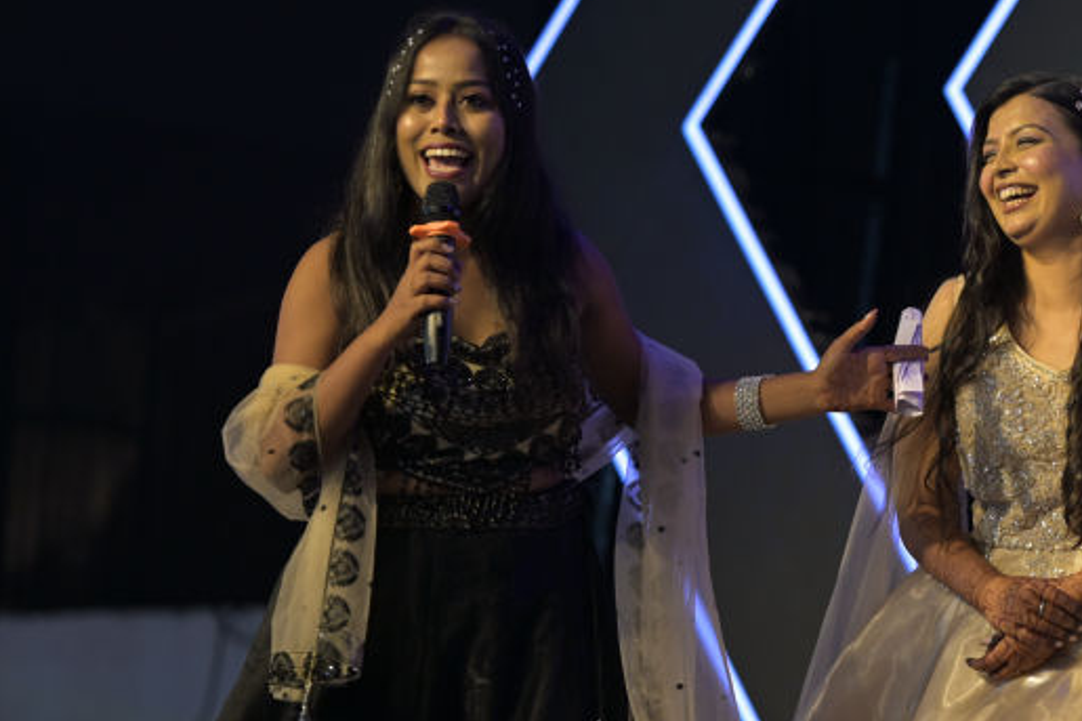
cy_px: 320
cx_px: 1153
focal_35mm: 198
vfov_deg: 6.9
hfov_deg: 10.3
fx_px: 5949
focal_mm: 85
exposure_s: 1/320
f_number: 1.8
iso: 200
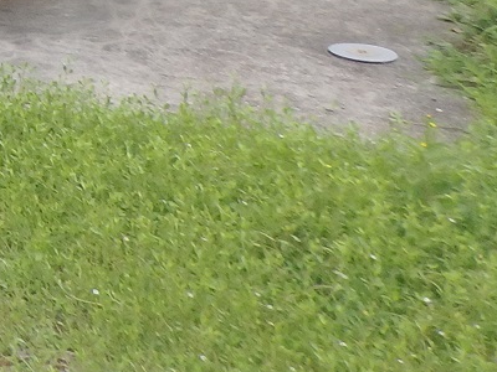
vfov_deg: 10.3
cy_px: -510
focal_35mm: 125
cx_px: -577
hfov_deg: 13.1
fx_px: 1795
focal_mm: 4.5
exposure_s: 1/320
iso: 125
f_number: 3
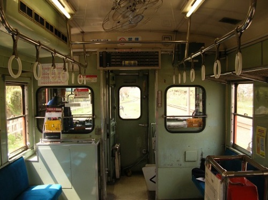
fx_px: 271
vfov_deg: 40.6
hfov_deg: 52.7
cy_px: 100
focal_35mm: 35
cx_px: 134
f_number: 2.8
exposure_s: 1/120
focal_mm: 5.8
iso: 50
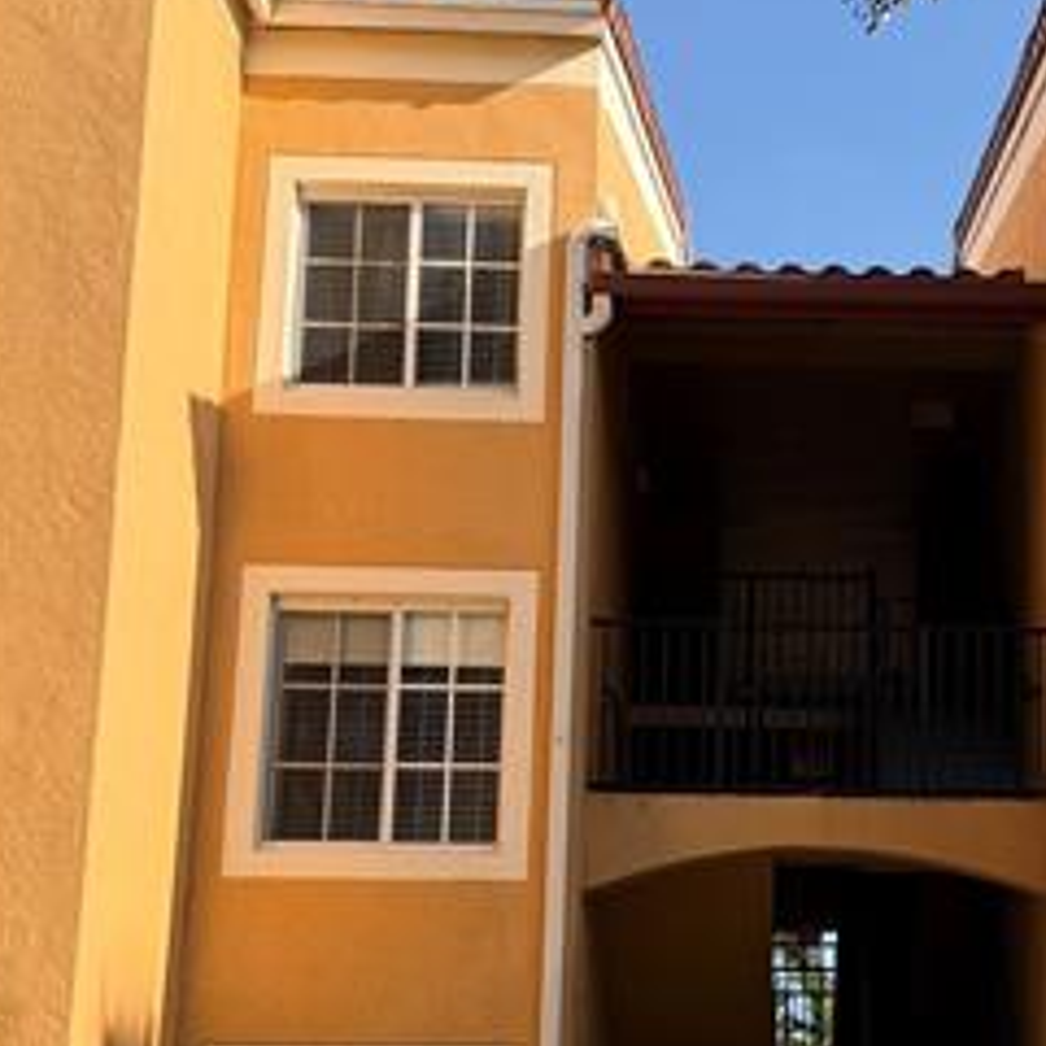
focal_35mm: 68
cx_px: 911
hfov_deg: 24.7
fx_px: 2325
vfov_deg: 25.0
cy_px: 806
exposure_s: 1/2110
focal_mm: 6.76
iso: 80
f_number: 1.78
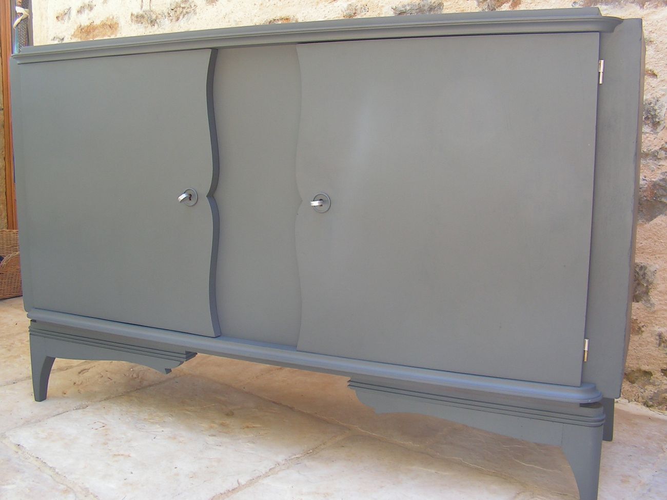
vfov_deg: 39.7
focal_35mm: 36
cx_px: 334
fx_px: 694
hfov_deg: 51.4
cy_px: 250
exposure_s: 1/40
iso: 100
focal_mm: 6
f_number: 3.2
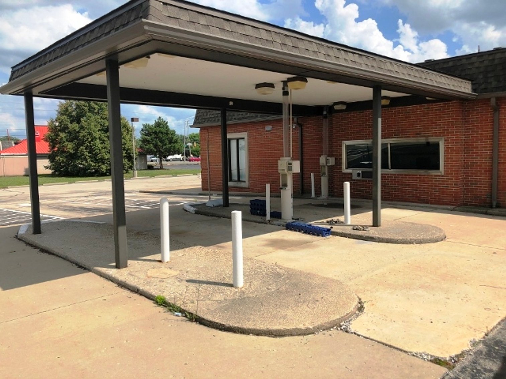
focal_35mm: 28
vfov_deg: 49.8
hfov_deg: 63.4
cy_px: 190
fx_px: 409
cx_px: 253
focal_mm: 4
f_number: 1.8
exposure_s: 1/2315
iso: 20
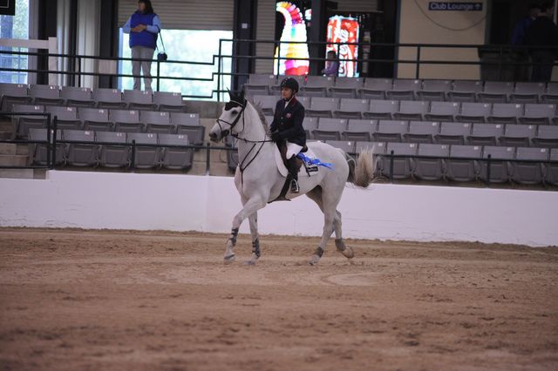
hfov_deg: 10.3
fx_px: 3098
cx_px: 279
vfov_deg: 6.9
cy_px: 186
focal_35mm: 200
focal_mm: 200
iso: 5000
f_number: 2.8
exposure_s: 1/400
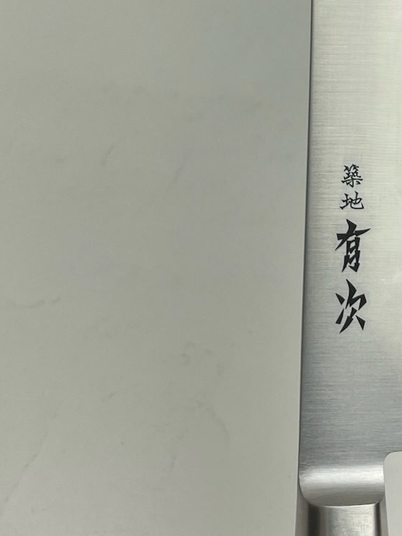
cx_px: 403
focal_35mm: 72
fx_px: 1115
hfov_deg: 19.8
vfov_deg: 25.8
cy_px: 9
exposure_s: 1/456
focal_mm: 4.2
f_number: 1.6
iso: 32
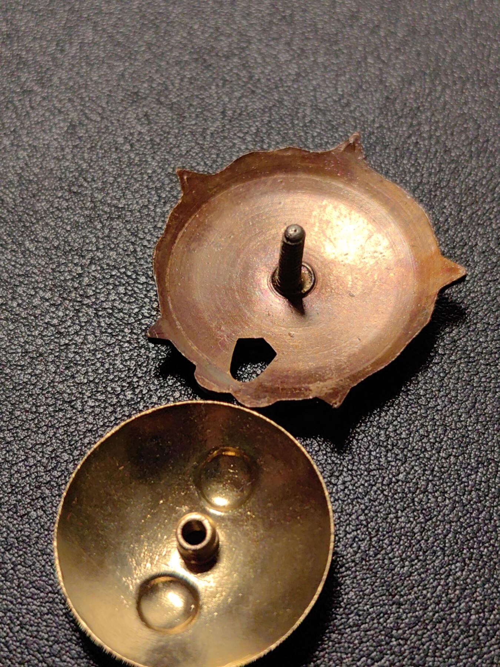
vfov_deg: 38.2
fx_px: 963
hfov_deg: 29.1
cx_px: 250
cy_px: 334
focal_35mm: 50
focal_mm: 5.75
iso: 50
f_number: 1.4
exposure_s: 1/326
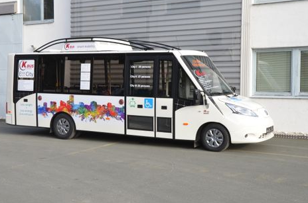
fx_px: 452
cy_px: 94
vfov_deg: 25.4
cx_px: 139
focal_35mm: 53
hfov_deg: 37.6
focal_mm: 32
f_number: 8
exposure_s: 1/250
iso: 400
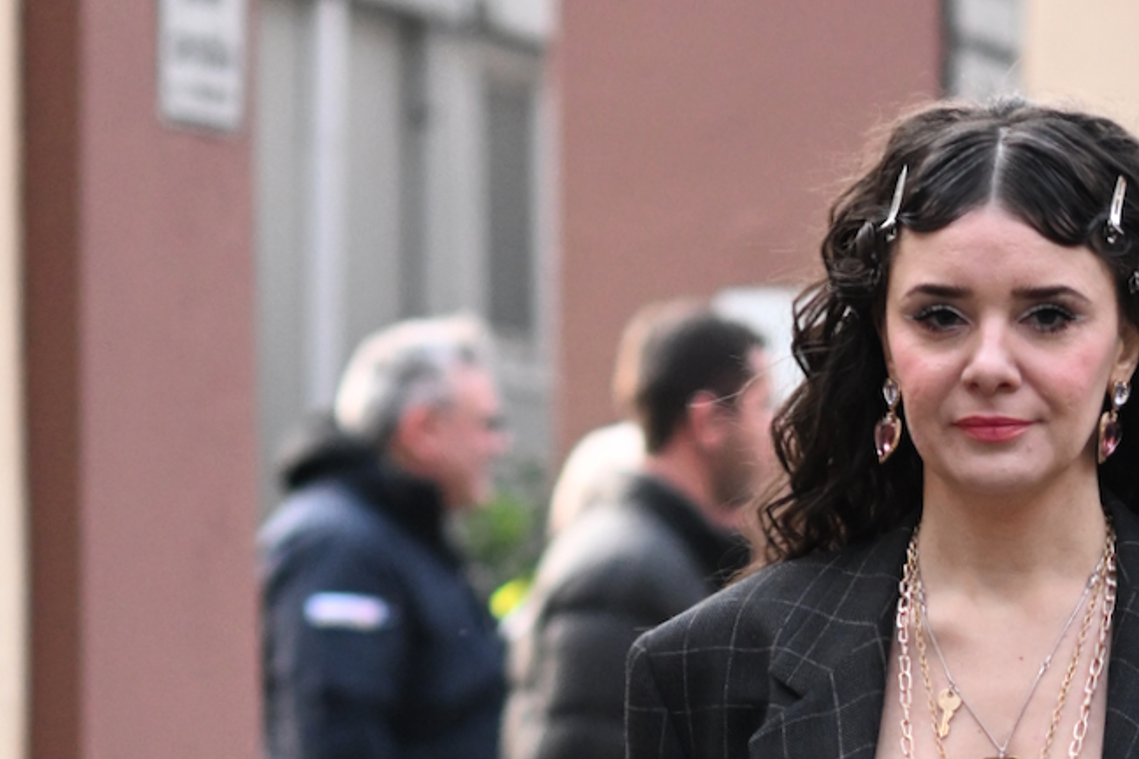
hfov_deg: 8.2
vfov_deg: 5.4
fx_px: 7972
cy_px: 1414
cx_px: 969
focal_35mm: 252
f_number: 2.5
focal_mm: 85
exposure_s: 1/400
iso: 2000
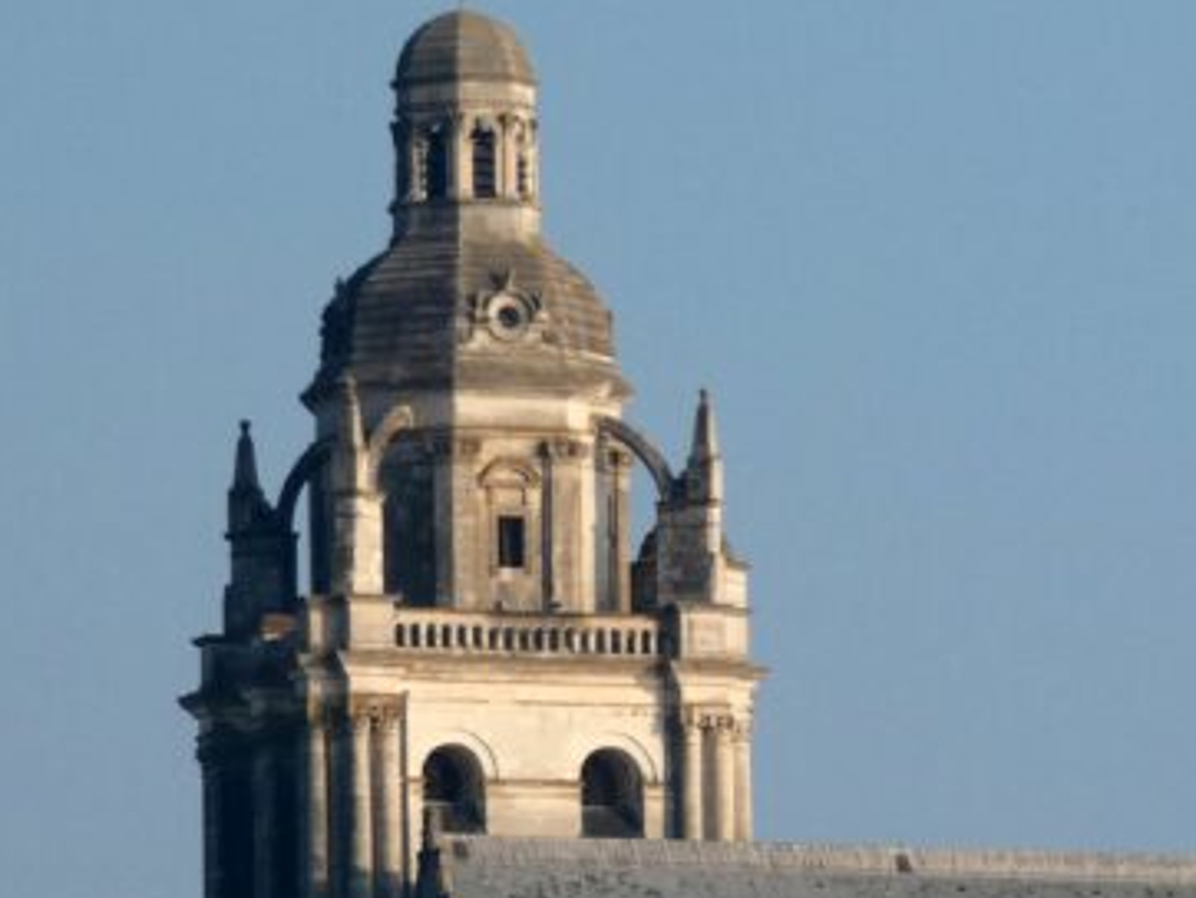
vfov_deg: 2.2
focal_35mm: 667
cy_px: 1050
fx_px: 23060
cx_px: 1308
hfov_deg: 3.0
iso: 80
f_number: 5.5
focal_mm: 42.3
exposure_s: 1/320
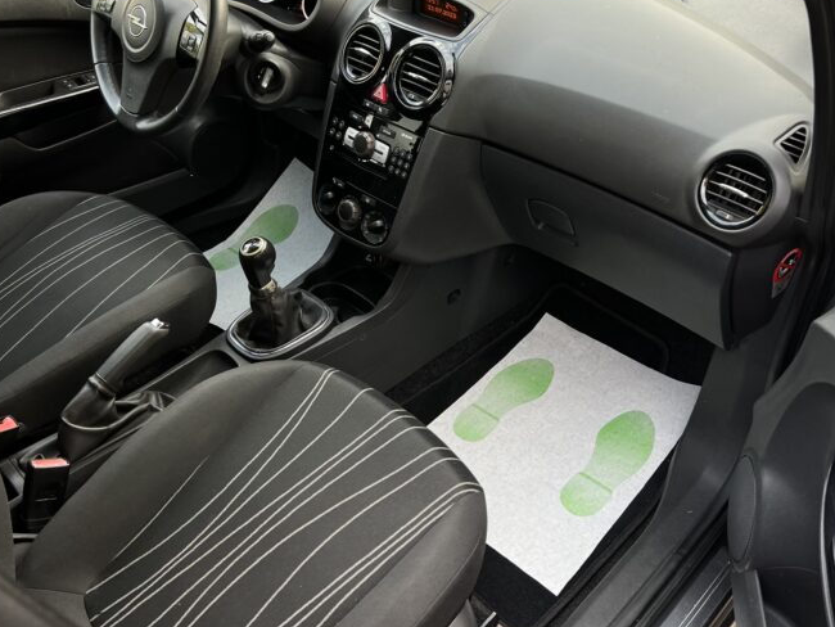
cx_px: 435
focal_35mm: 32
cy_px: 284
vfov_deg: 44.1
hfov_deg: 56.8
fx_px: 772
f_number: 1.5
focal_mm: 5.7
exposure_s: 1/121
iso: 100
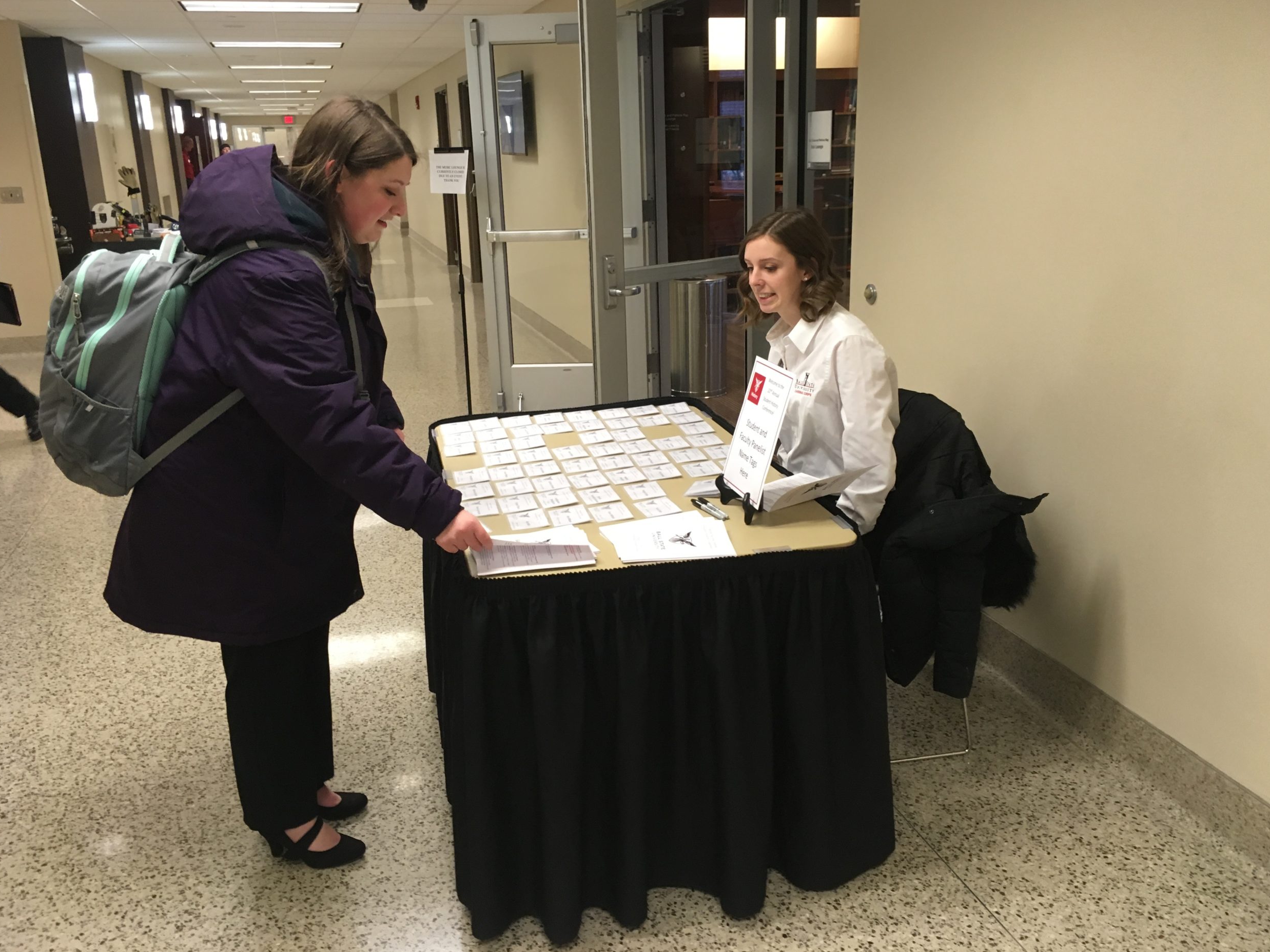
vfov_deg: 46.8
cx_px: 635
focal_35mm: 30
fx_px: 1101
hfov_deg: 60.0
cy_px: 467
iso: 100
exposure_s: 1/30
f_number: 2.2
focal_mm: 4.15
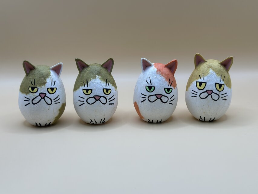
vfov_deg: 30.3
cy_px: 97
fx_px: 358
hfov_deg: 39.7
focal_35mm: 48
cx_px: 129
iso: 80
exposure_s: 1/330
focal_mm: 6.86
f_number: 1.78
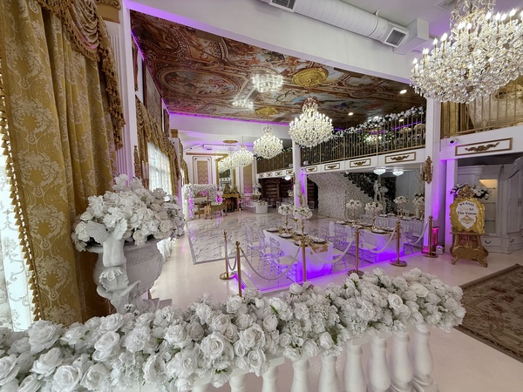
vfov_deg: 85.7
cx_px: 262
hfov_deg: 102.1
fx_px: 212
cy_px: 196
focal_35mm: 14
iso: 125
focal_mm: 2.22
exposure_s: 1/120
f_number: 2.2
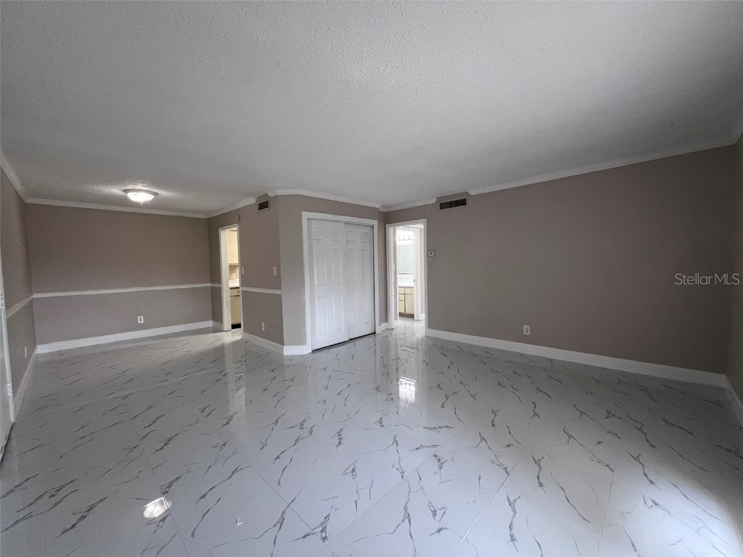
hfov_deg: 106.2
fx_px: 279
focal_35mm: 13
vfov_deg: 89.9
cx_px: 372
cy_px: 278
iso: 160
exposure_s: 1/99
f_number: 1.8
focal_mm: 1.57
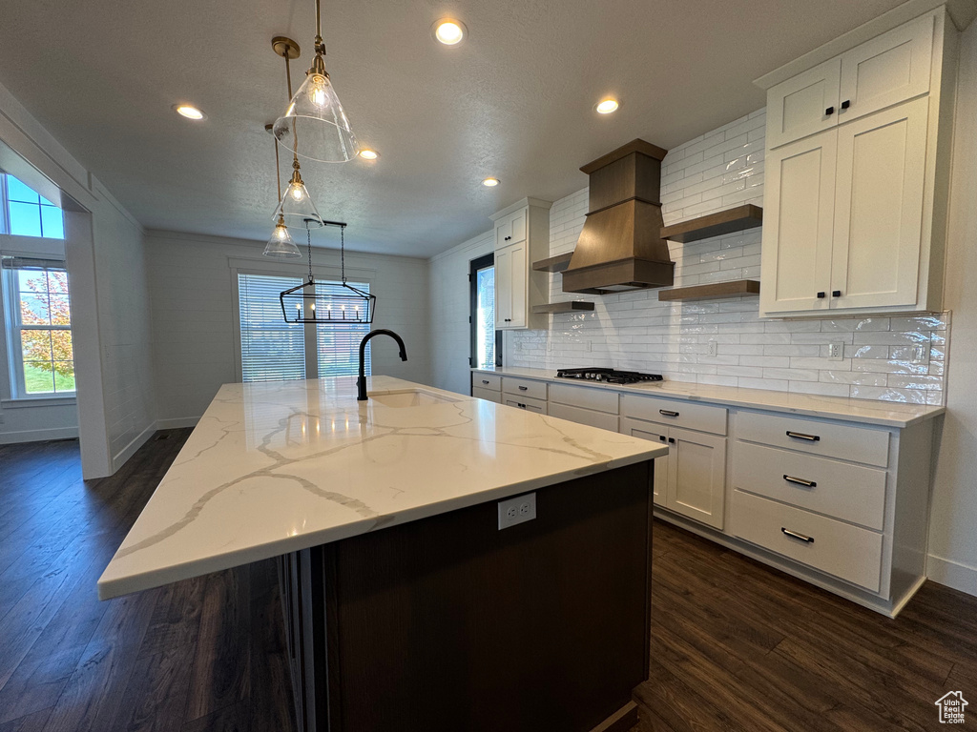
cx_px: 488
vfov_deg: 85.7
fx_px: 395
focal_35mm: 14
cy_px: 366
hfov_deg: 102.1
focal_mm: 2.22
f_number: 2.2
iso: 80
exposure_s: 1/120
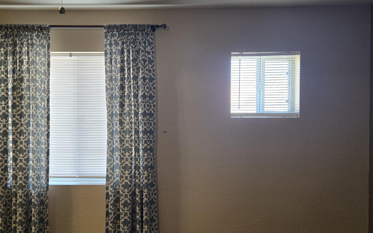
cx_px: 152
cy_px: 124
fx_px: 346
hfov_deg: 56.3
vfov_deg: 37.3
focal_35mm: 34
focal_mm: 5.4
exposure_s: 1/120
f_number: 1.8
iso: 200
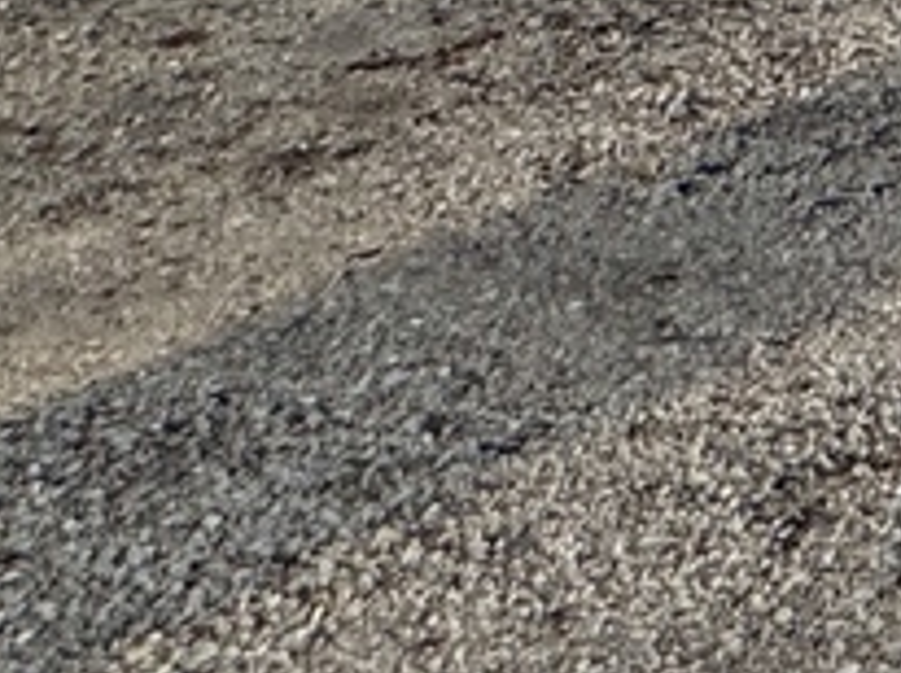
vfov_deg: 10.9
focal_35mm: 98
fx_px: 2548
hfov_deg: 15.9
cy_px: -1263
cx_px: 1780
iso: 50
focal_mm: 2.22
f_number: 2.2
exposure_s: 1/1078
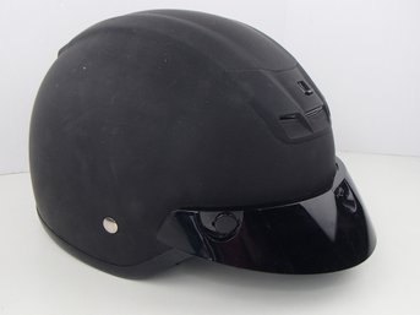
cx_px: 210
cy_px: 158
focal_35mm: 37
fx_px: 449
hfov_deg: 50.2
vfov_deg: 38.6
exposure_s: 1/160
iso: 400
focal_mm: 6.64
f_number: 4.7
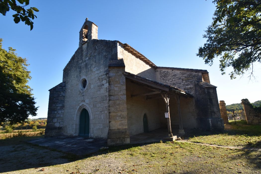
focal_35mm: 15
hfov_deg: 100.4
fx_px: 109
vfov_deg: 77.3
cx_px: 130
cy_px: 87
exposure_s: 1/250
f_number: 8
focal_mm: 10
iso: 250
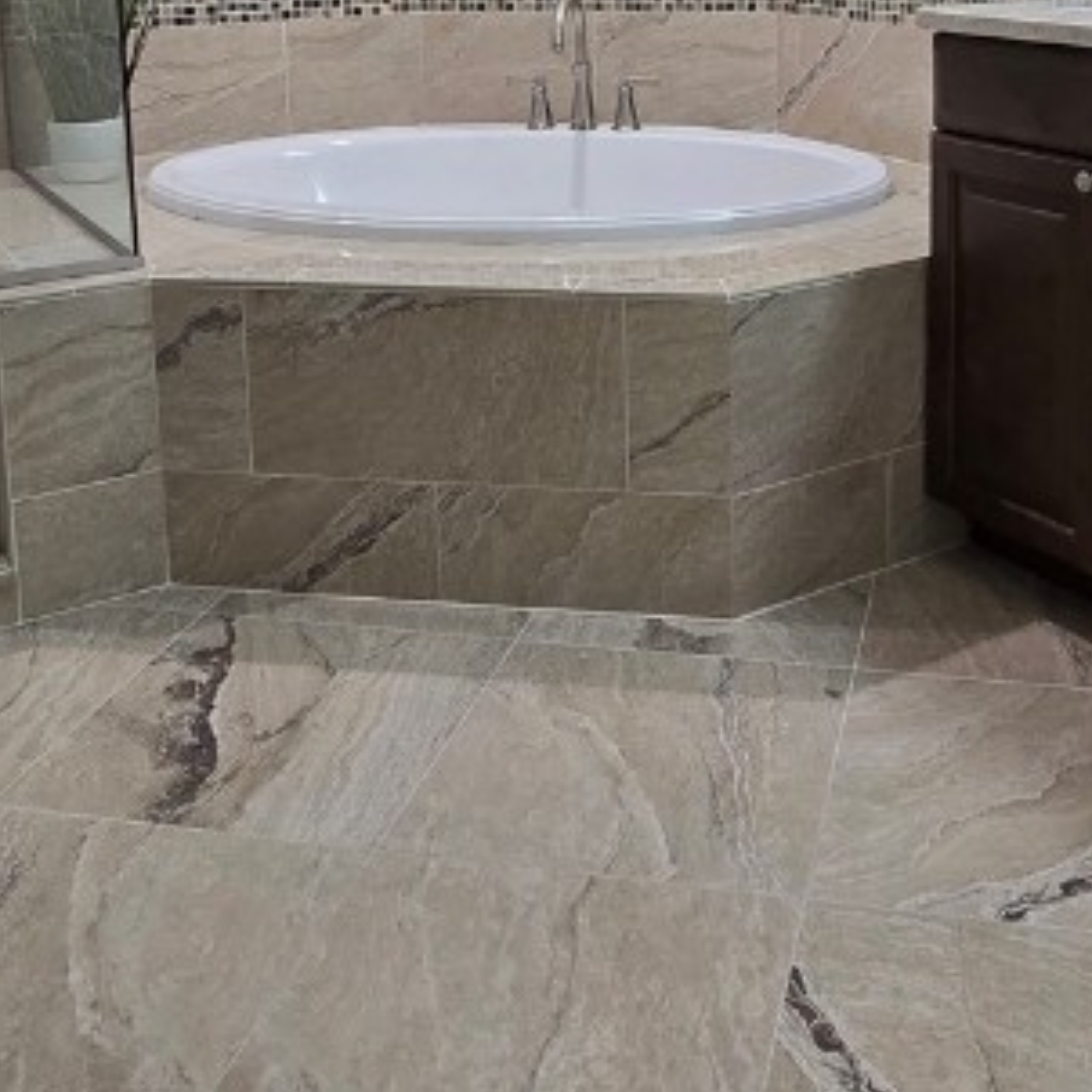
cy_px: 58
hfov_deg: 42.2
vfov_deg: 39.0
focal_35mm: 39
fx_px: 1392
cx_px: 734
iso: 160
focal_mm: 2.2
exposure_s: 1/60
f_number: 2.2
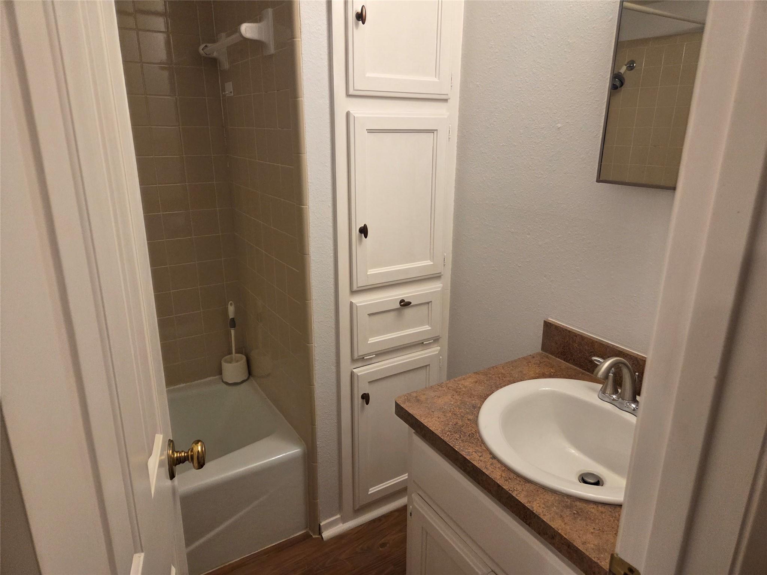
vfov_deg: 58.9
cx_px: 384
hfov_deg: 73.9
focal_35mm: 23
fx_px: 510
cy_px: 288
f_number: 1.8
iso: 500
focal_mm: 5.4
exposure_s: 1/120
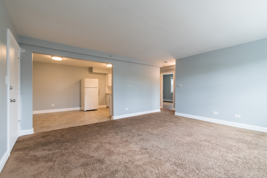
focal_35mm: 15
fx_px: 111
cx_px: 134
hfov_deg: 100.4
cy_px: 89
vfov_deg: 77.3
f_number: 8
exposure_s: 1/10
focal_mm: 10
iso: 200
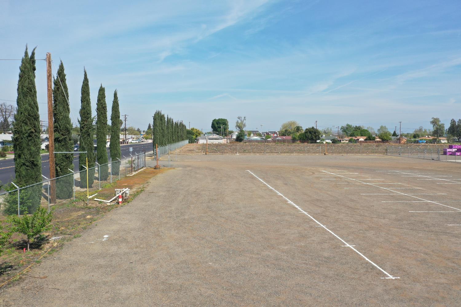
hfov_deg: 65.5
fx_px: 359
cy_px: 154
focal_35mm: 28
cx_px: 230
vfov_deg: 46.4
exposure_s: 1/500
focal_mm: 10.26
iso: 100
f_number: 5.6
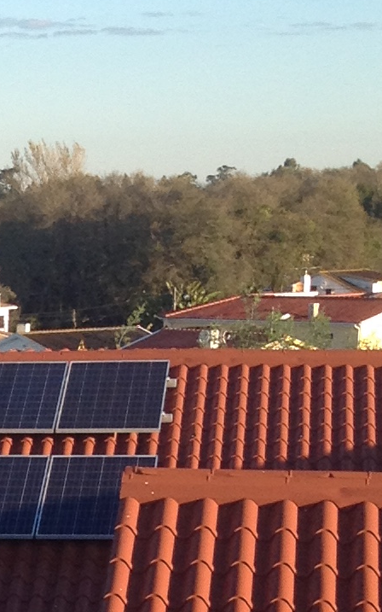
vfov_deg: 11.9
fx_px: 2816
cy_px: 878
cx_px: -480
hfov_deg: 7.3
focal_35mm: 169
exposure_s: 1/480
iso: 50
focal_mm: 4.28
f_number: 2.4
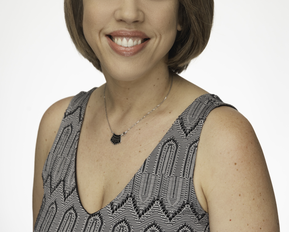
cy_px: 96
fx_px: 530
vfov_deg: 24.6
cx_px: 144
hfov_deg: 30.5
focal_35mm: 62
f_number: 7.1
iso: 320
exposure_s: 1/125
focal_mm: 44
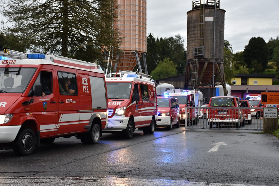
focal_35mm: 52
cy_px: 93
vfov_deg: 25.8
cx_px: 140
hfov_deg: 37.9
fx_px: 407
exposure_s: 1/100
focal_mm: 35
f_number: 5
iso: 400
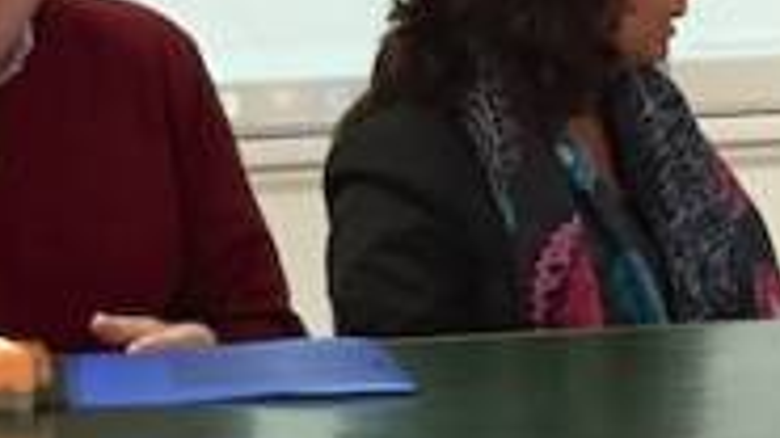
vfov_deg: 6.9
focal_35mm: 175
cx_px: 569
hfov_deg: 12.3
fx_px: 3619
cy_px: 190
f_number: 2.2
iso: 160
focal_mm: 4.15
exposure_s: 1/33
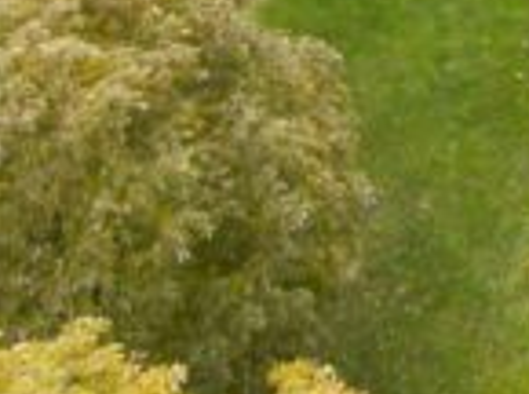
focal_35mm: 170
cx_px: 1748
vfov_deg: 8.1
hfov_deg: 8.8
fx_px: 2591
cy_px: -525
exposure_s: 1/60
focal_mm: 4.5
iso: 110
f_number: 2.8
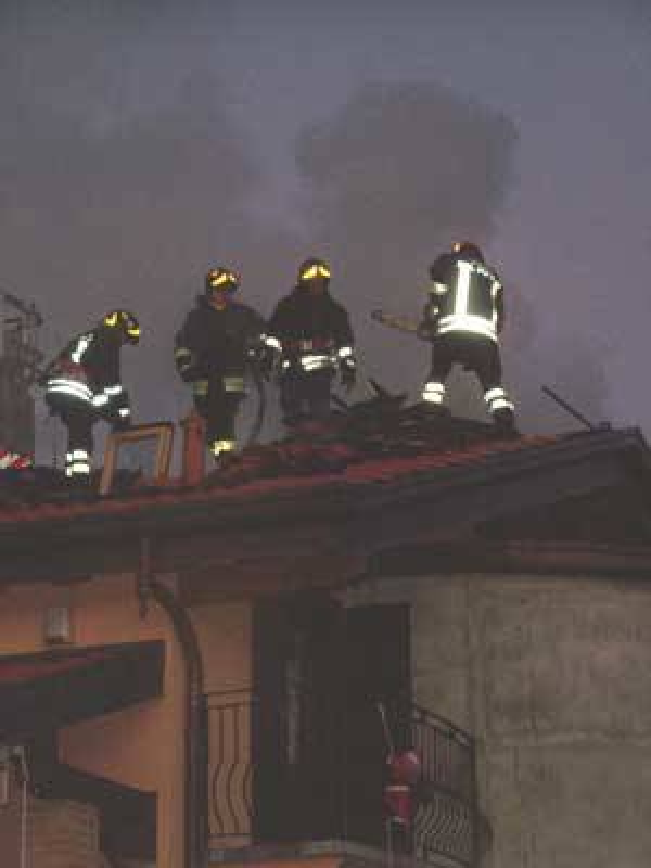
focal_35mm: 128
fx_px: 3210
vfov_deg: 15.4
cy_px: 434
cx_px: 326
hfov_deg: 11.6
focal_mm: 21.2
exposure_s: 1/90
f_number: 3.2
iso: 140
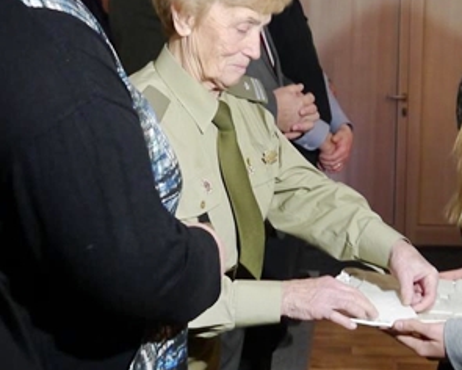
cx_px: 326
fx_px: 1012
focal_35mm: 74
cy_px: 171
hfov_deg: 25.5
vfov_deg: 20.7
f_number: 3.5
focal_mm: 14
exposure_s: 1/30
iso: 800
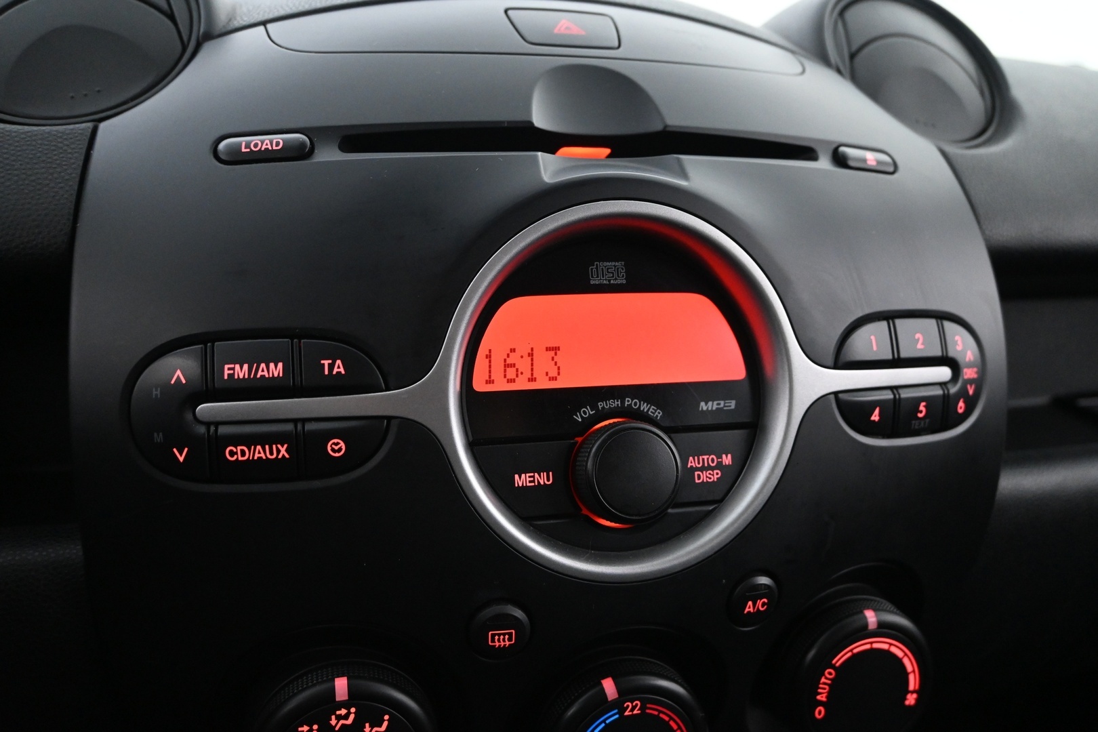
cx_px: 549
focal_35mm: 29
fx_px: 892
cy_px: 366
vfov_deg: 44.6
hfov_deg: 63.2
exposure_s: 1/30
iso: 3200
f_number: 3.8
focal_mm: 19.5
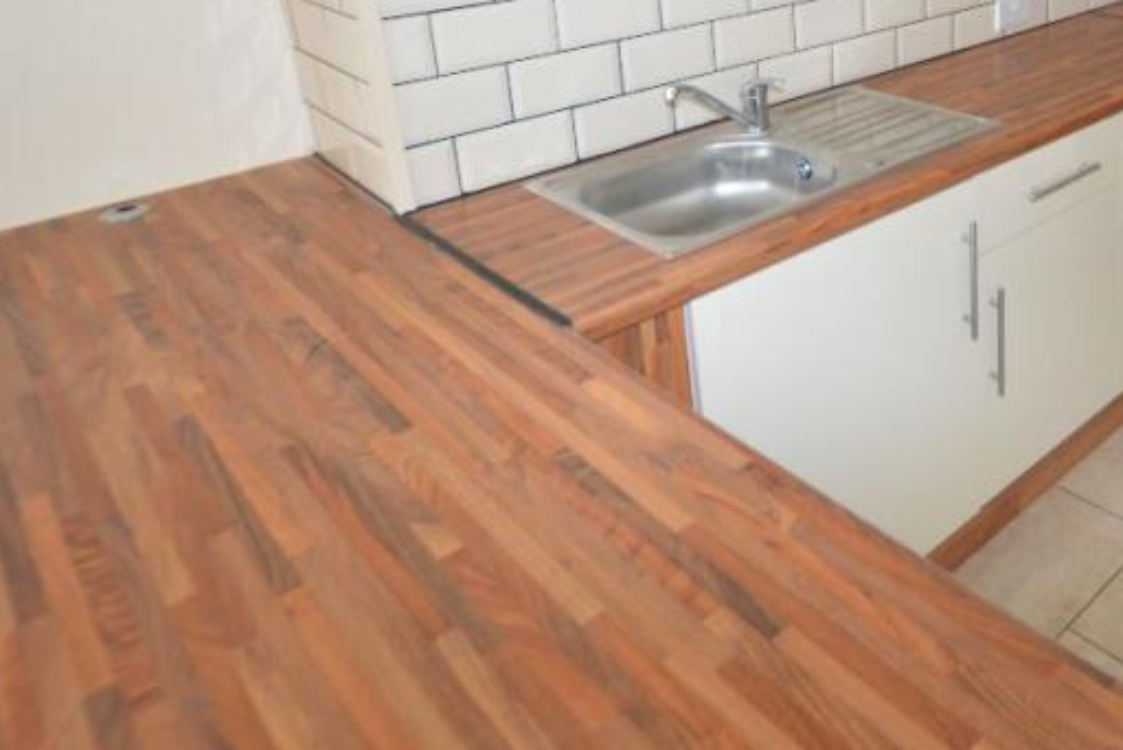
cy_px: 67
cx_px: 985
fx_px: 936
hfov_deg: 54.8
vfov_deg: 40.2
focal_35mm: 30
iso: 900
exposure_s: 1/60
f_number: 4
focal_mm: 10
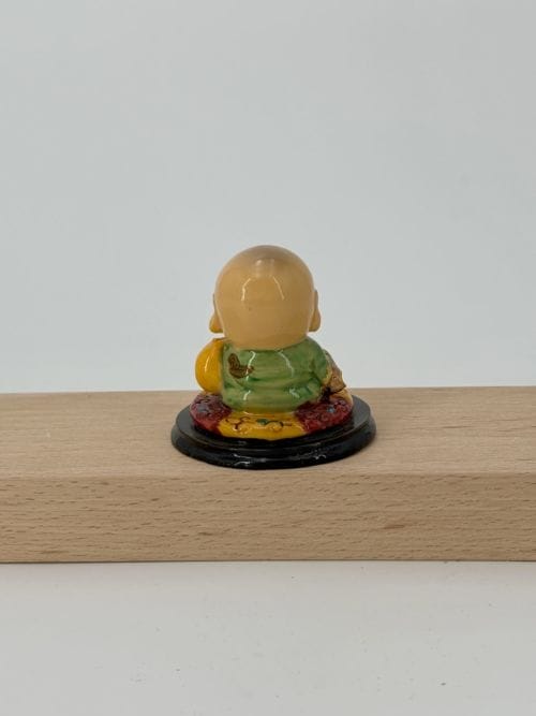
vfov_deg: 36.8
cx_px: 268
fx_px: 1074
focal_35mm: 52
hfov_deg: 28.0
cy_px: 358
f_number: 1.6
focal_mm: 5.96
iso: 32
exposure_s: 1/1058
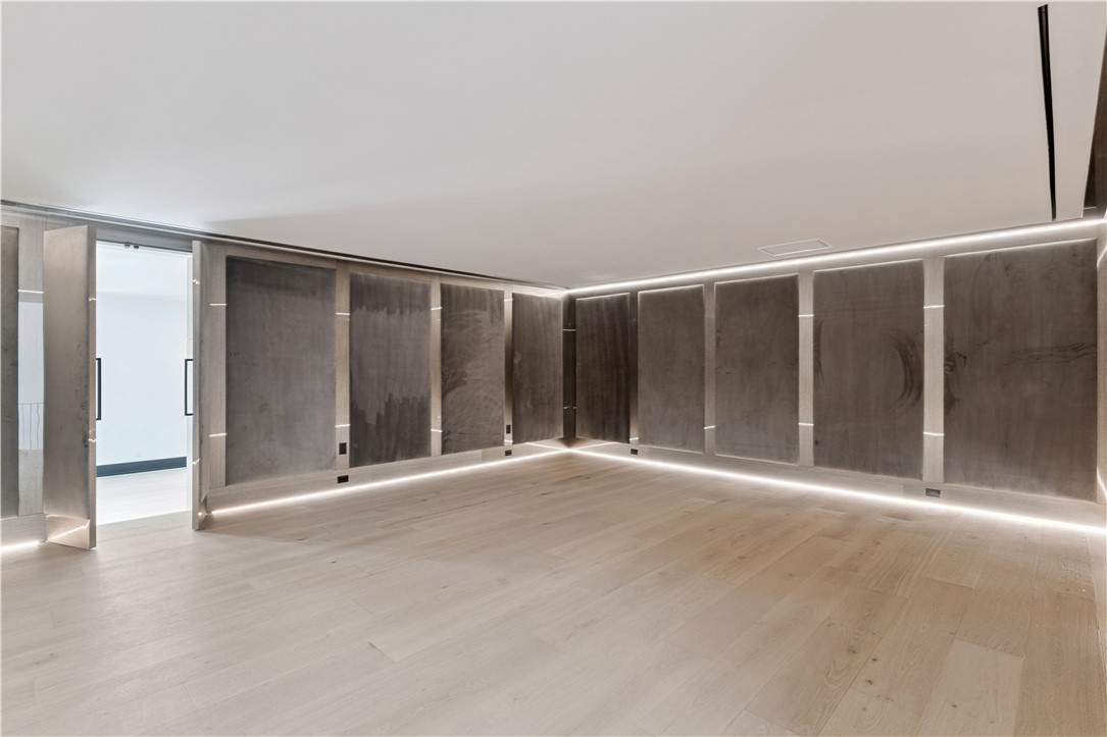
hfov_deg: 93.3
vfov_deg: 70.4
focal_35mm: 17
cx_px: 554
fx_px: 523
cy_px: 368
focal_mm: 17
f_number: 8
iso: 250
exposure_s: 1/2
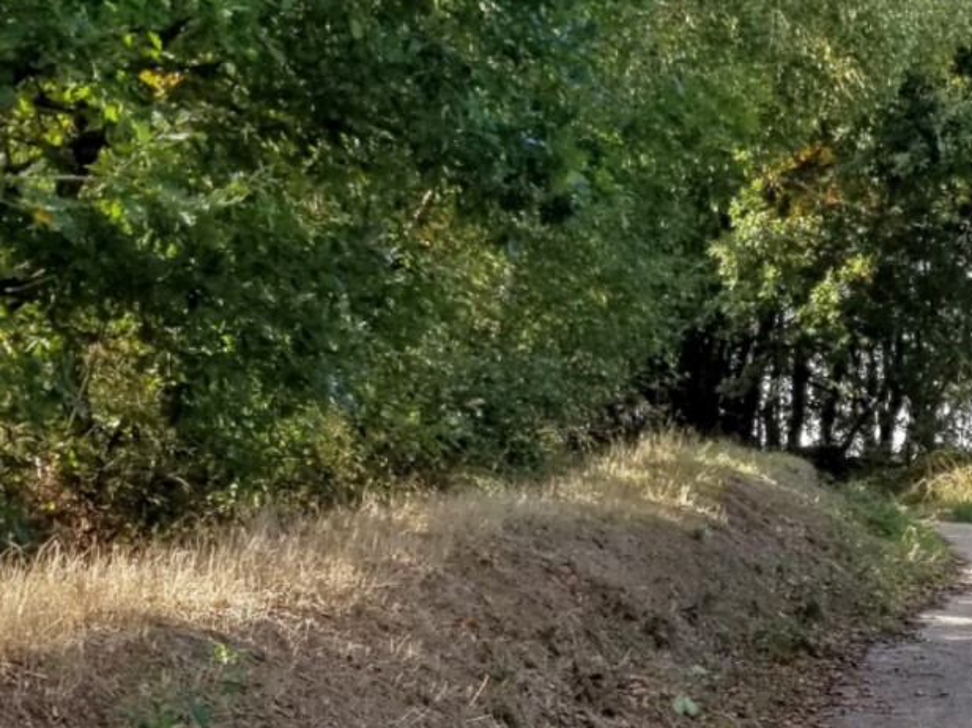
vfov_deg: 17.2
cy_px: 599
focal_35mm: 85
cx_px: 996
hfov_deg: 22.1
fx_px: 2385
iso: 50
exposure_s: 1/784
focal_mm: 4.3
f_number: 1.7
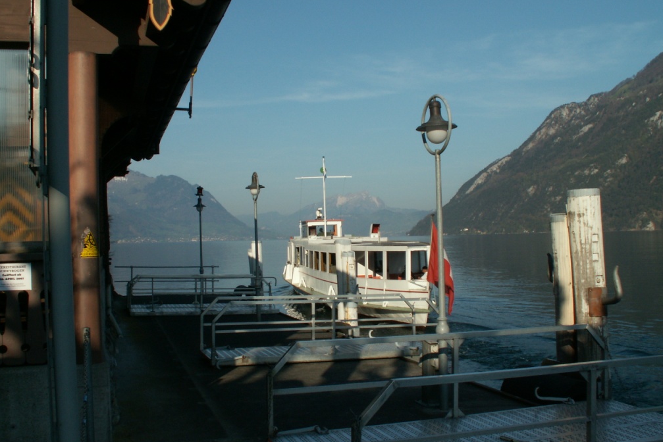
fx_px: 682
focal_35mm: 37
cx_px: 331
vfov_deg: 36.0
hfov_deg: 51.9
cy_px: 220
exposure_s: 1/200
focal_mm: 5.86
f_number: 8
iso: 50
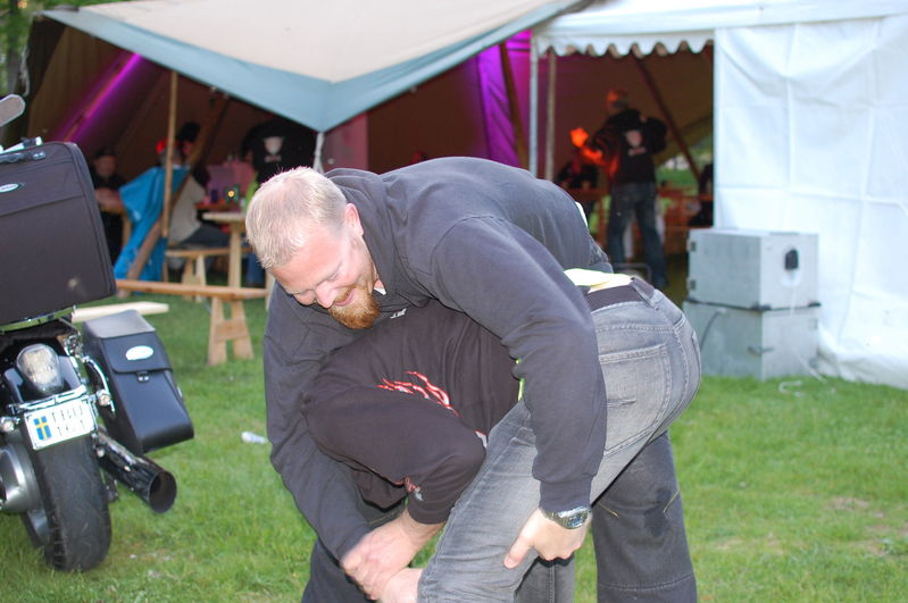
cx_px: 454
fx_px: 1323
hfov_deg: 37.9
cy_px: 302
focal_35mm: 52
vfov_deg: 25.7
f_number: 2.8
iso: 400
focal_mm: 35
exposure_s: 1/60
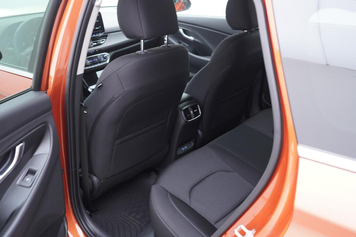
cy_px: 118
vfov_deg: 36.9
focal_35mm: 36
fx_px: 356
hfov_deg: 53.1
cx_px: 178
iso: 400
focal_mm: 24
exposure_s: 1/40
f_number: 2.8
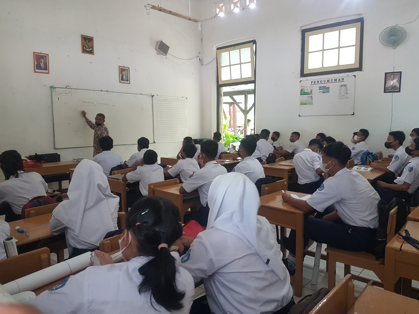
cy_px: 157
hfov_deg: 67.3
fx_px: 315
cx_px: 210
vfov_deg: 53.1
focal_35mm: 26
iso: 160
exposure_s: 1/50
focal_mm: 4.2
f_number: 1.7
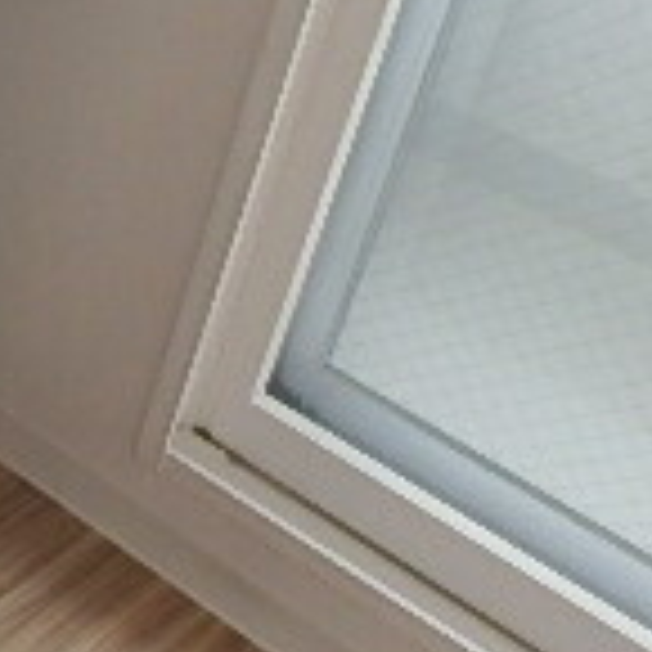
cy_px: 193
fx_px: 1747
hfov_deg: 18.3
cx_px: -382
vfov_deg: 21.0
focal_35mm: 82
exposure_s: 1/60
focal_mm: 3.7
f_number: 3.5
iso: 200
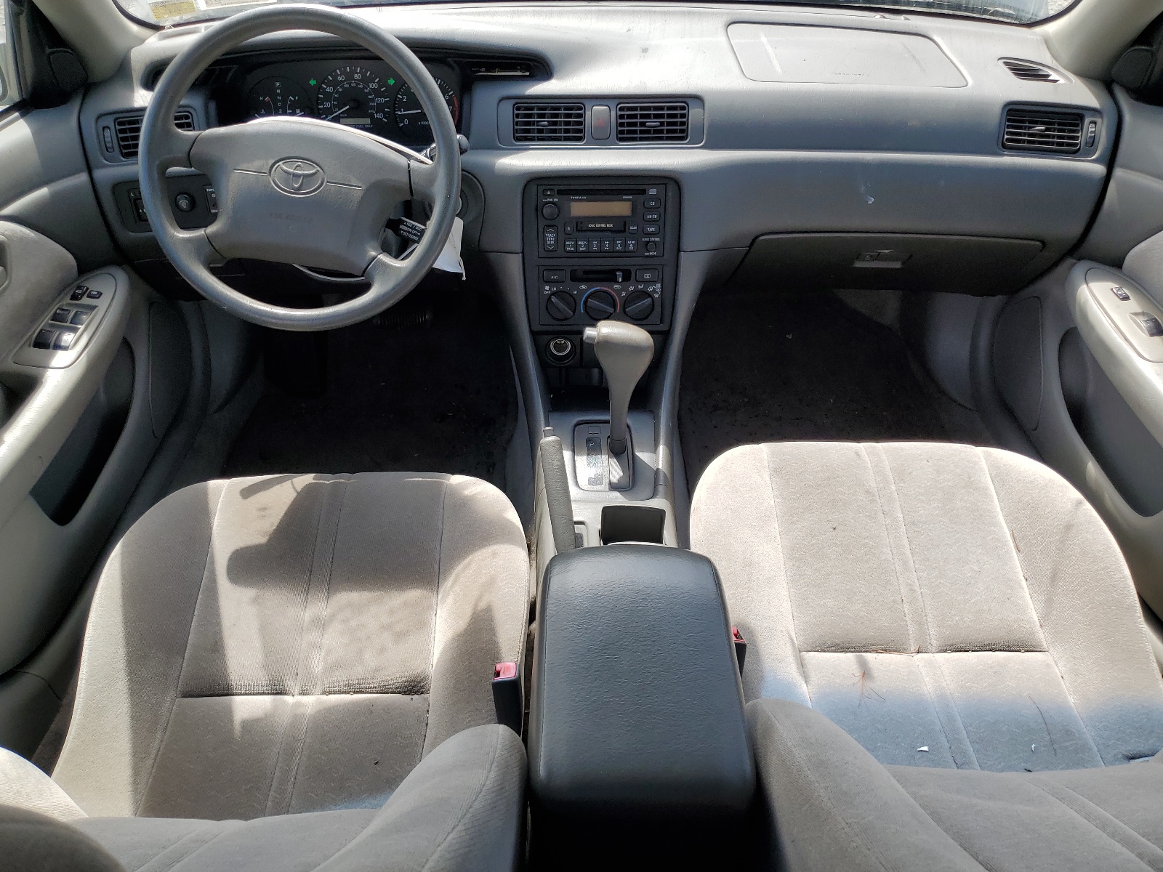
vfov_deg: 53.1
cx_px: 582
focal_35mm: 26
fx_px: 874
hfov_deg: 67.3
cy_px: 436
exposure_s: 1/833
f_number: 1.5
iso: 50
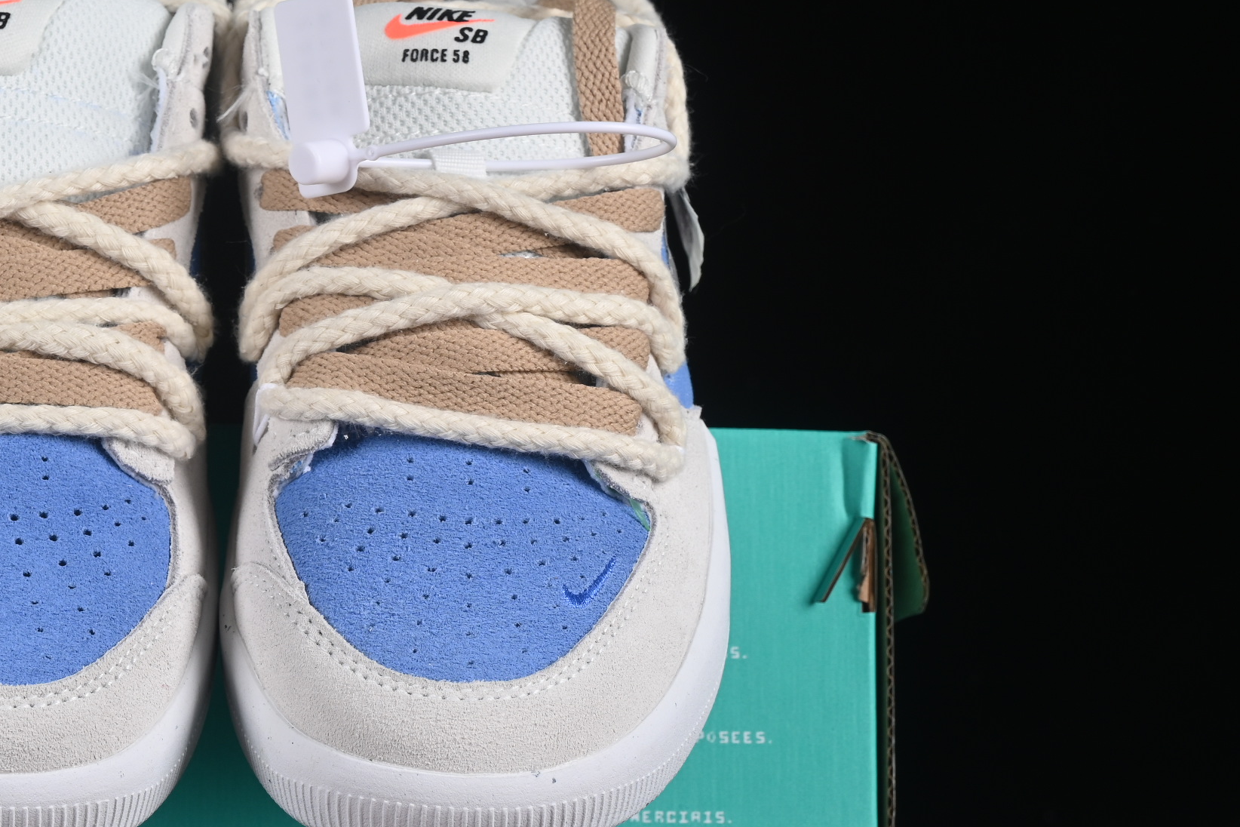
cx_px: 205
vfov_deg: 10.8
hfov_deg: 16.0
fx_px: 4374
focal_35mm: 127
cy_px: 428
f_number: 8
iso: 160
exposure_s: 1/60
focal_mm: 50
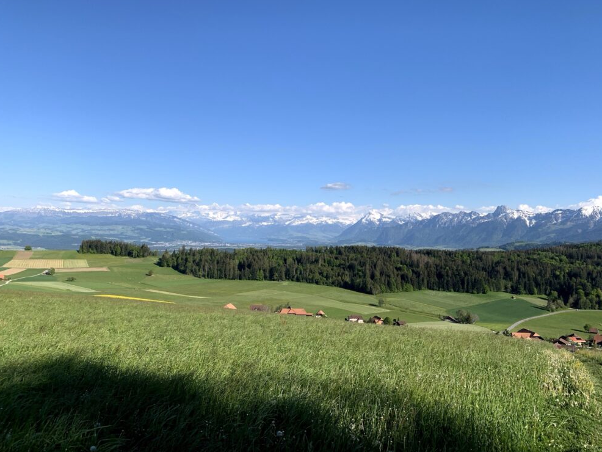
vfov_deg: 51.4
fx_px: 470
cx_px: 296
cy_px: 219
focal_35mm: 27
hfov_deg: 65.3
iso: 25
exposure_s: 1/2364
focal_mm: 4.25
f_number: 1.8
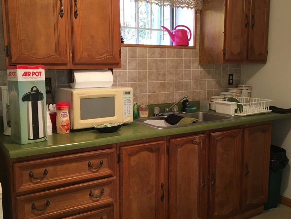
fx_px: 303
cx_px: 136
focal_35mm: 36
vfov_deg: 39.7
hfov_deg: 51.3
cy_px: 113
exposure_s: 1/30
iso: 160
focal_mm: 4.15
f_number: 2.2
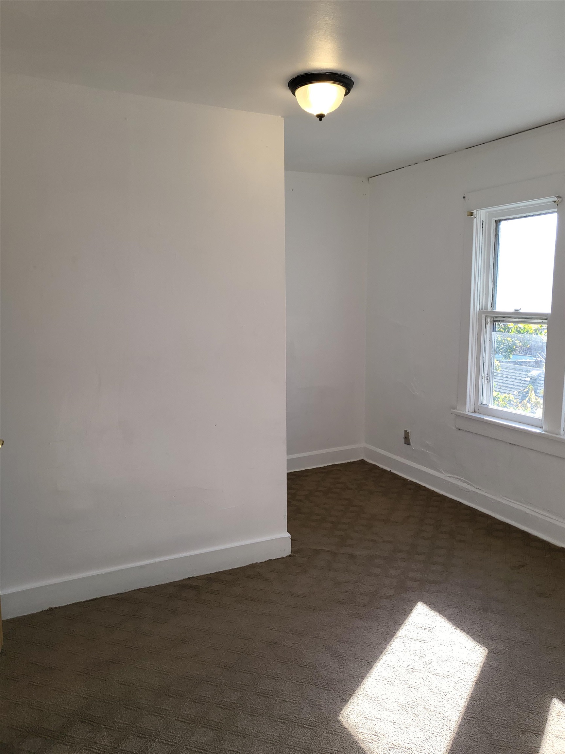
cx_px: 282
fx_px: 566
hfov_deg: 53.1
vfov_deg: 67.3
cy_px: 377
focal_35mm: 26
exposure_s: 1/336
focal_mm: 4.25
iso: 50
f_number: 1.8
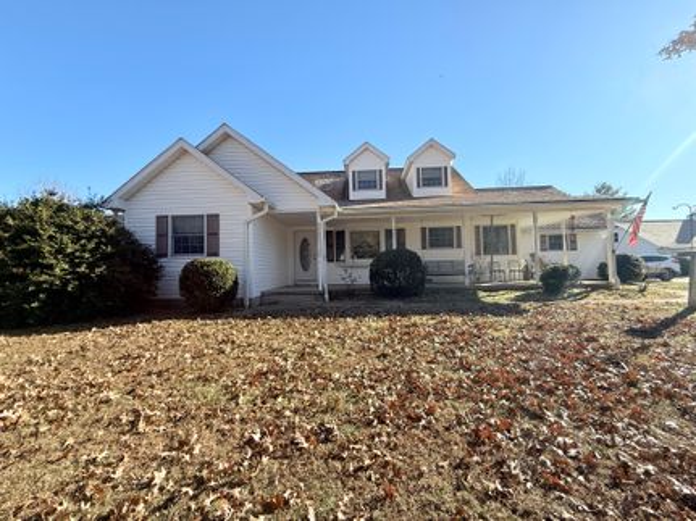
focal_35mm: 14
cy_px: 260
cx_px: 348
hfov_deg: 102.1
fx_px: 281
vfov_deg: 85.6
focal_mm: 2.22
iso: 64
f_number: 2.2
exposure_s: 1/751
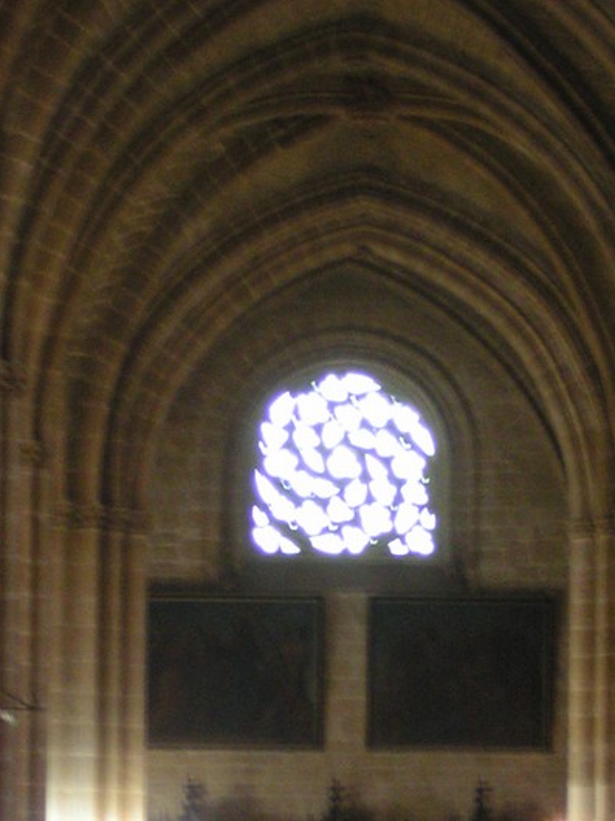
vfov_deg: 13.0
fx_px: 3580
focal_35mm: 151
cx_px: 449
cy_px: 622
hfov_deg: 9.8
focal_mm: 11.5
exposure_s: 1/2.5
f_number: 3.2
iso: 200
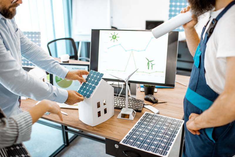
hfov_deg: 54.4
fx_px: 229
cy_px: 78
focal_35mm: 35
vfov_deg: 37.9
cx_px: 118
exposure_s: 1/250
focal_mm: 35
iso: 640
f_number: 2.2
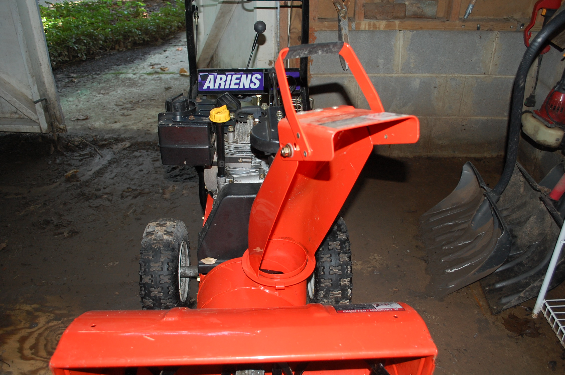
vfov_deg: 43.5
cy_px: 188
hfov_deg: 62.0
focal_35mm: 30
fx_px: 470
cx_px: 282
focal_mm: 20
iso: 400
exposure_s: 1/60
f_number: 3.8
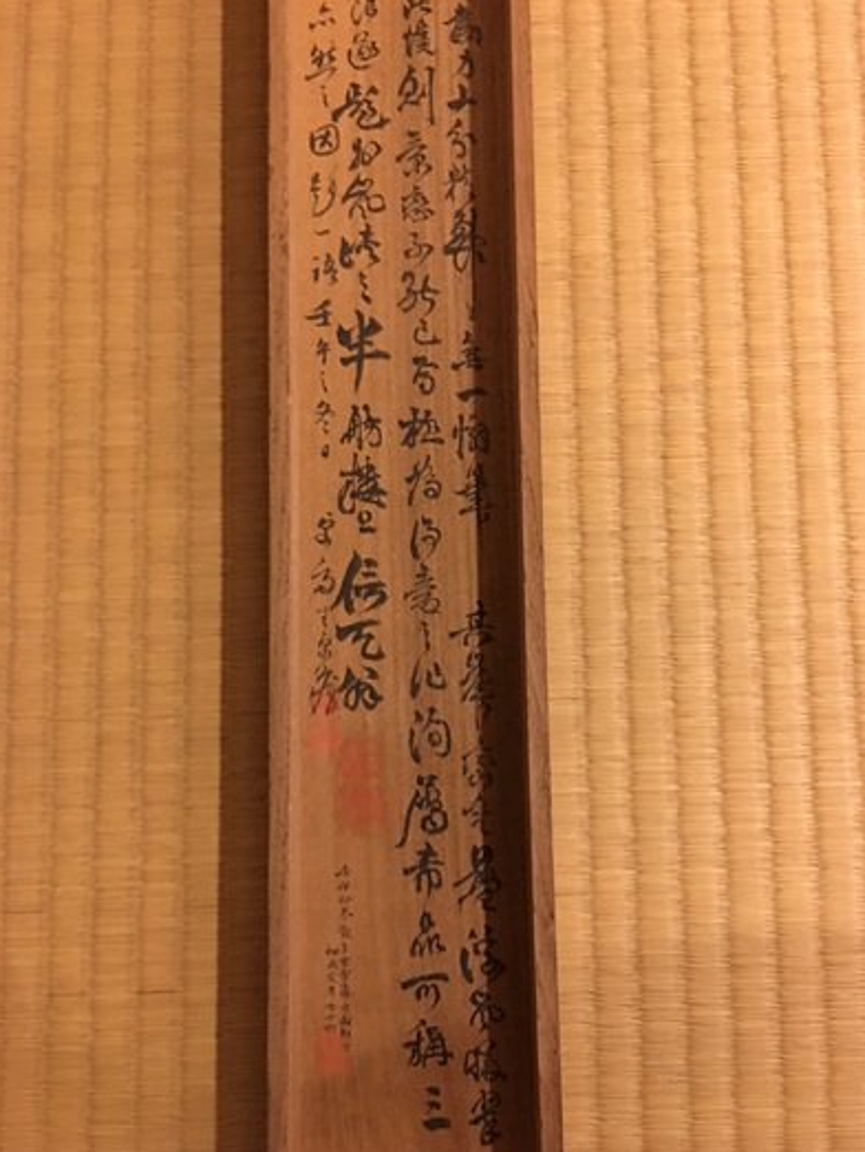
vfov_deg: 59.9
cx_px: 436
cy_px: 594
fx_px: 999
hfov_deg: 46.8
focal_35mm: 30
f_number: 2.2
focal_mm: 4.15
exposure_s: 1/4
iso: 125
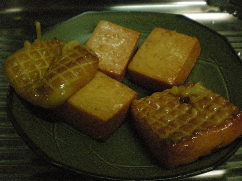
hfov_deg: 49.0
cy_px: 90
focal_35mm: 38
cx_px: 121
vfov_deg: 37.7
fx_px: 266
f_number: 3.1
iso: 957
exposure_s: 1/152
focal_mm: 6.3
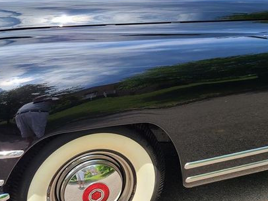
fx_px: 317
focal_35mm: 41
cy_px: 129
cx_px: 119
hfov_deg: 45.7
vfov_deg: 34.9
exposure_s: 1/768
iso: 40
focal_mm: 5.4
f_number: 1.8
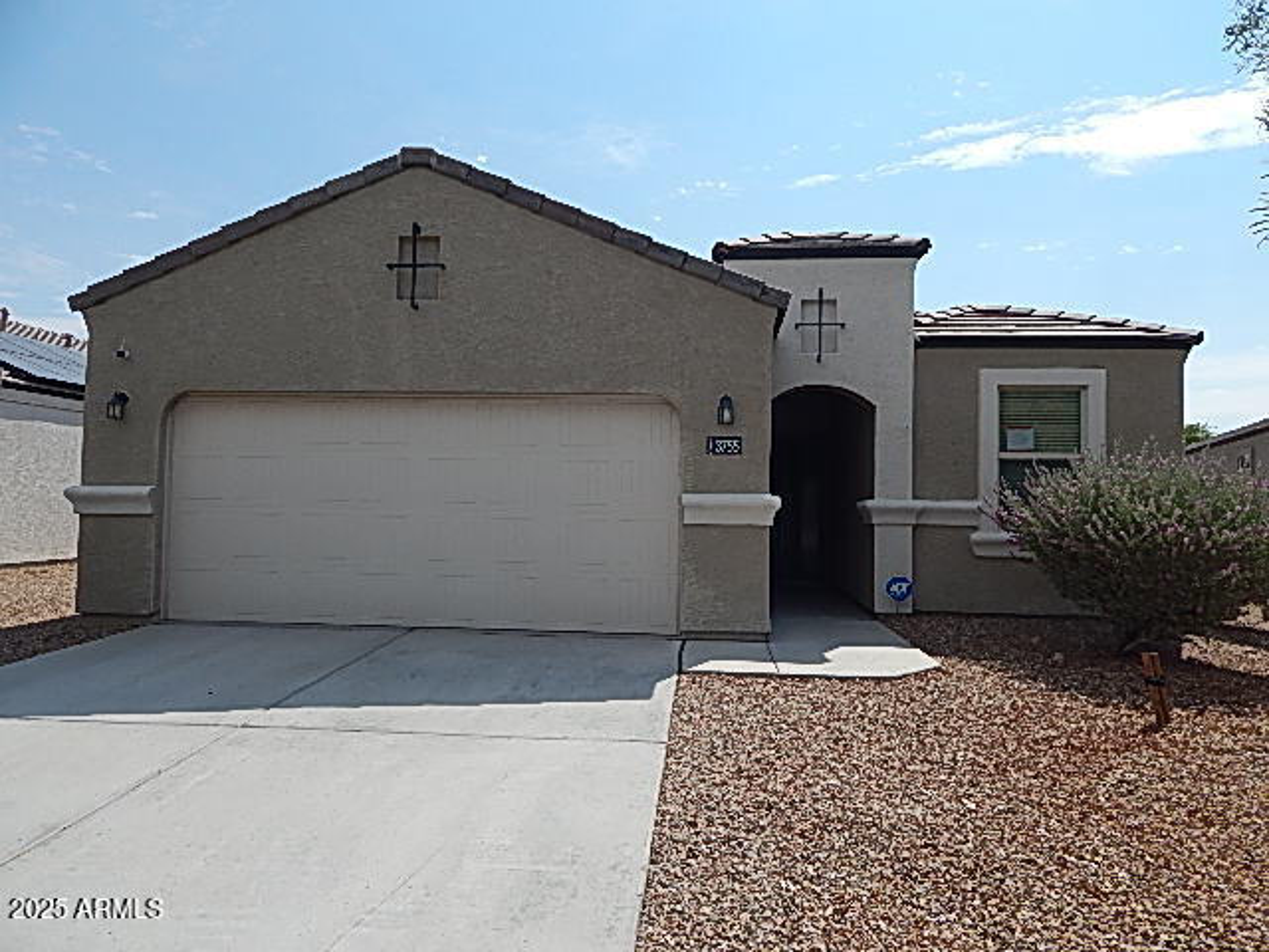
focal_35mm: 23
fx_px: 843
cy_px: 476
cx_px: 634
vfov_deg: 58.9
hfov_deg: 73.9
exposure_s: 1/800
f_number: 6
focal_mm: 4
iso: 125
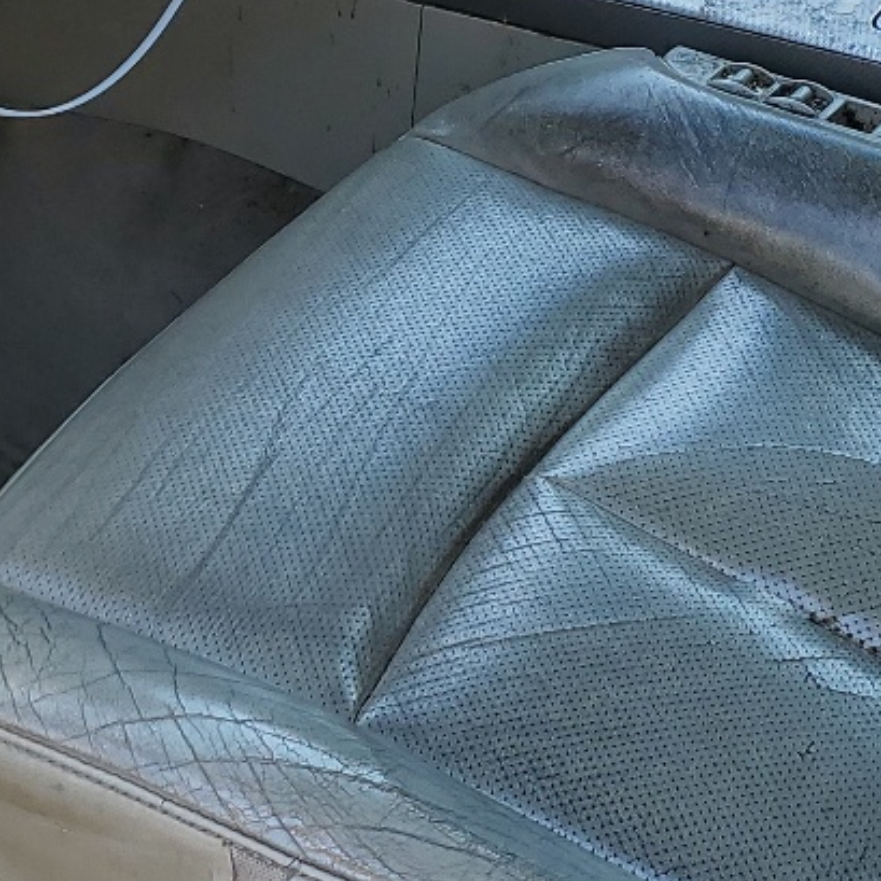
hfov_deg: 19.1
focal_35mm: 90
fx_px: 2591
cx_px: 202
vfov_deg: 19.1
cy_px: 198
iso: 50
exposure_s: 1/500
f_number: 1.5
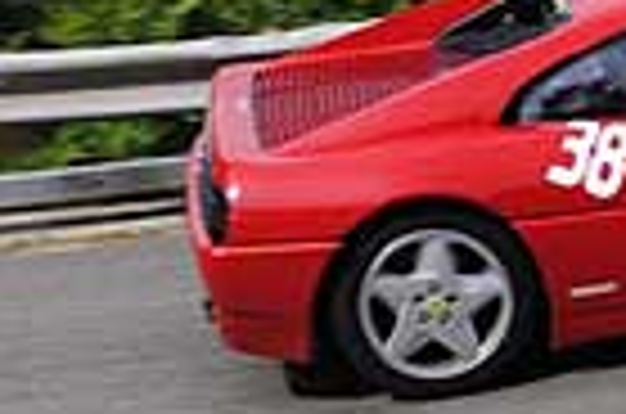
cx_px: 658
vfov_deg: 7.5
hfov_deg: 11.4
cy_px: -191
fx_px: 3105
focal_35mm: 179
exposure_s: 1/250
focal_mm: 34
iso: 100
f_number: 8
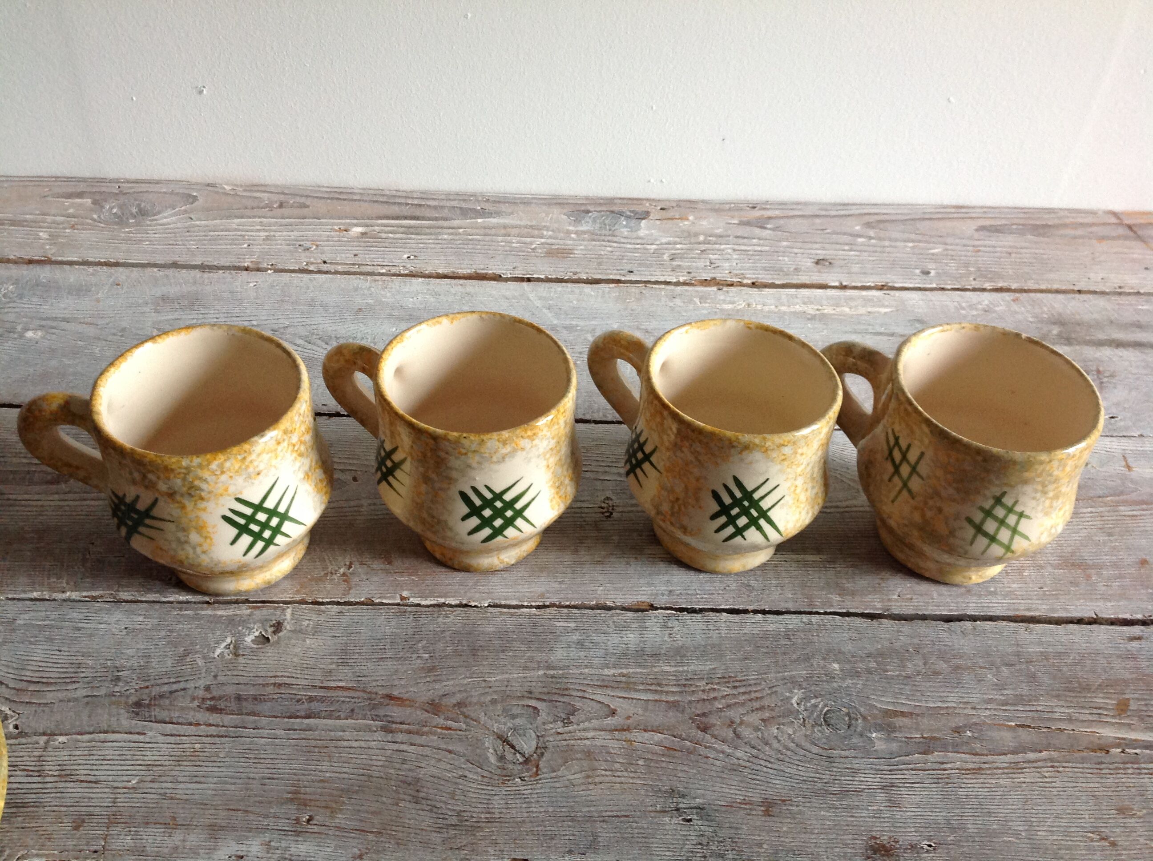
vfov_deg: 40.6
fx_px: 1164
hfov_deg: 52.7
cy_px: 430
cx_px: 576
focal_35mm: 35
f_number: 2.4
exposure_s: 1/15
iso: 125
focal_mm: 4.28
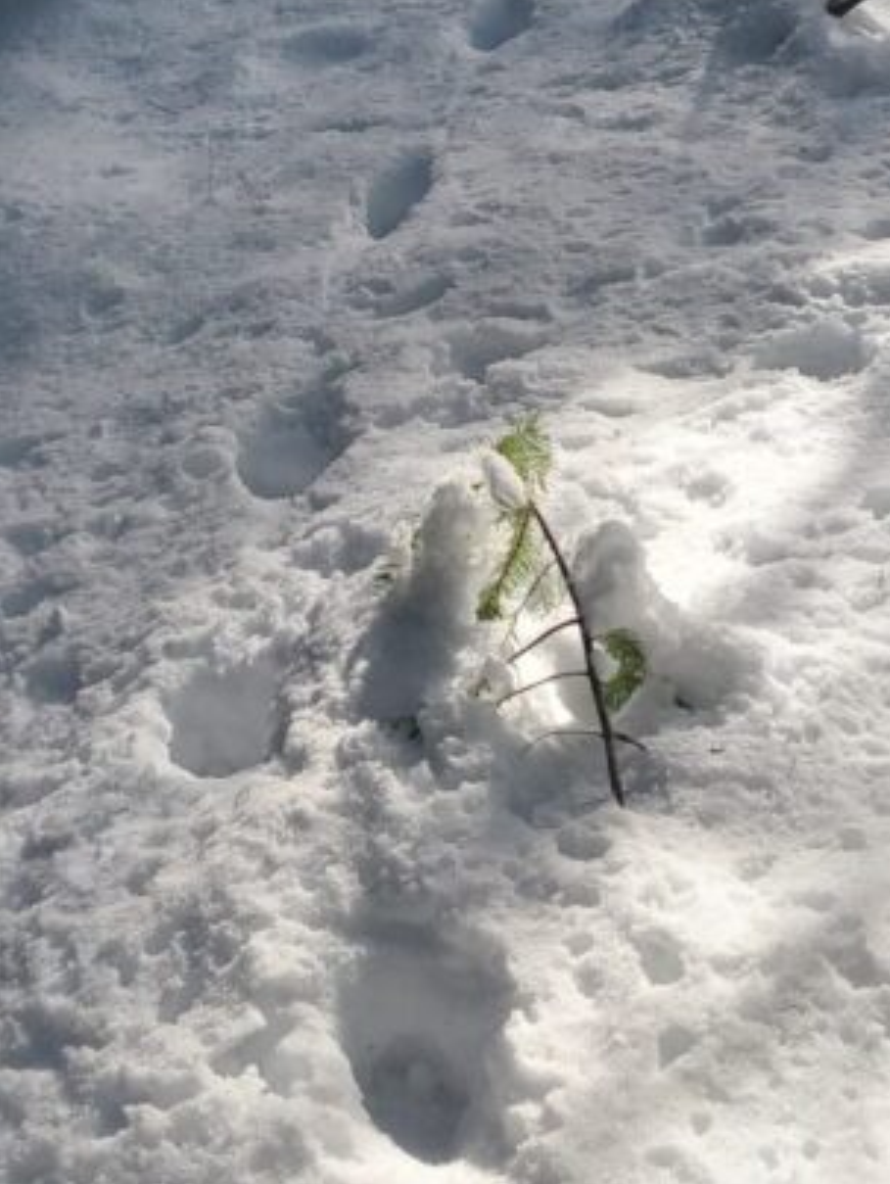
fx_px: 2259
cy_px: 532
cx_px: 373
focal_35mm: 66
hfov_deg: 22.3
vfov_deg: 29.3
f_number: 1.8
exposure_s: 1/407
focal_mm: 5.4
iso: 40
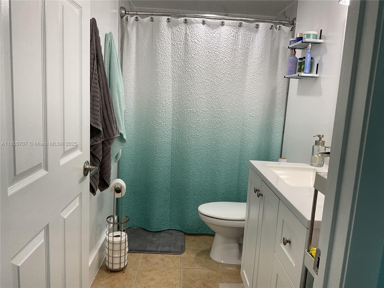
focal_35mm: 29
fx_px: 322
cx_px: 192
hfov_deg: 61.7
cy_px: 144
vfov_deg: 48.2
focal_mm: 3
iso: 40
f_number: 1.8
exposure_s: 1/120
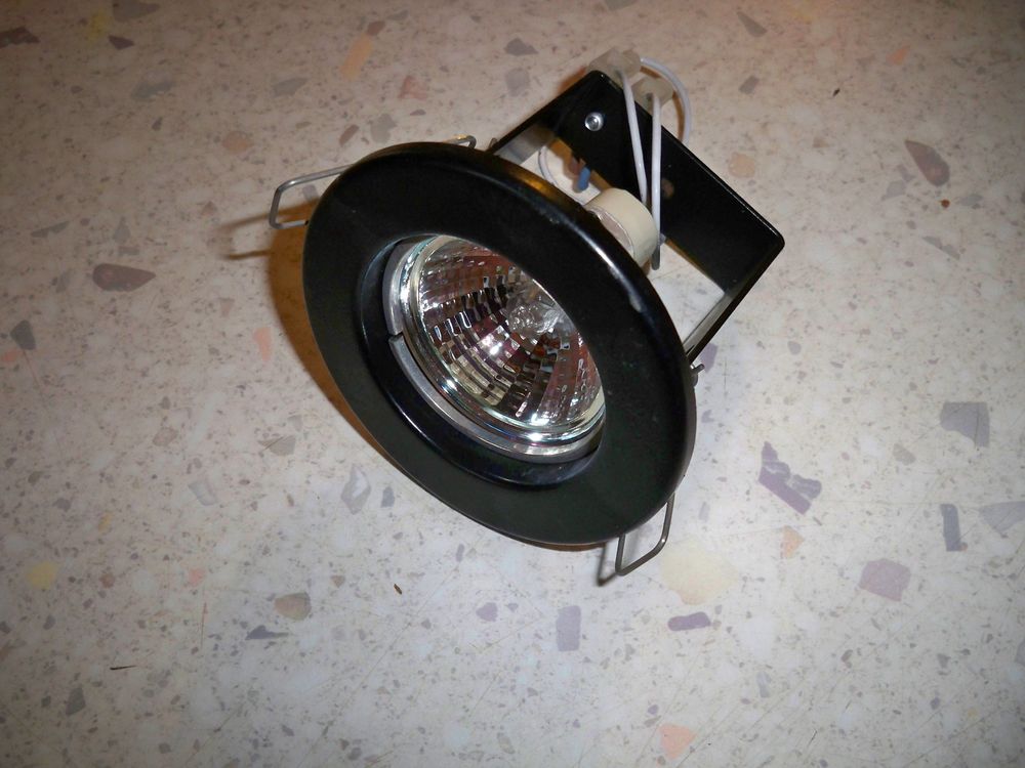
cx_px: 512
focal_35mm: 35
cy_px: 384
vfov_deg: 40.7
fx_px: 1036
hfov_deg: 52.6
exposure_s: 1/60
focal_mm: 6.3
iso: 200
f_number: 3.1
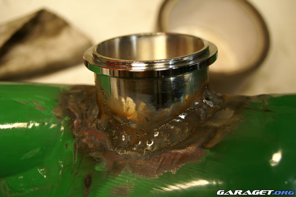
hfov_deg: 37.9
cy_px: 98
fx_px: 431
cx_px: 148
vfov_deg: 25.7
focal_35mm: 52
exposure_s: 1/30
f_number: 4.5
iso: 200
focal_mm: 35
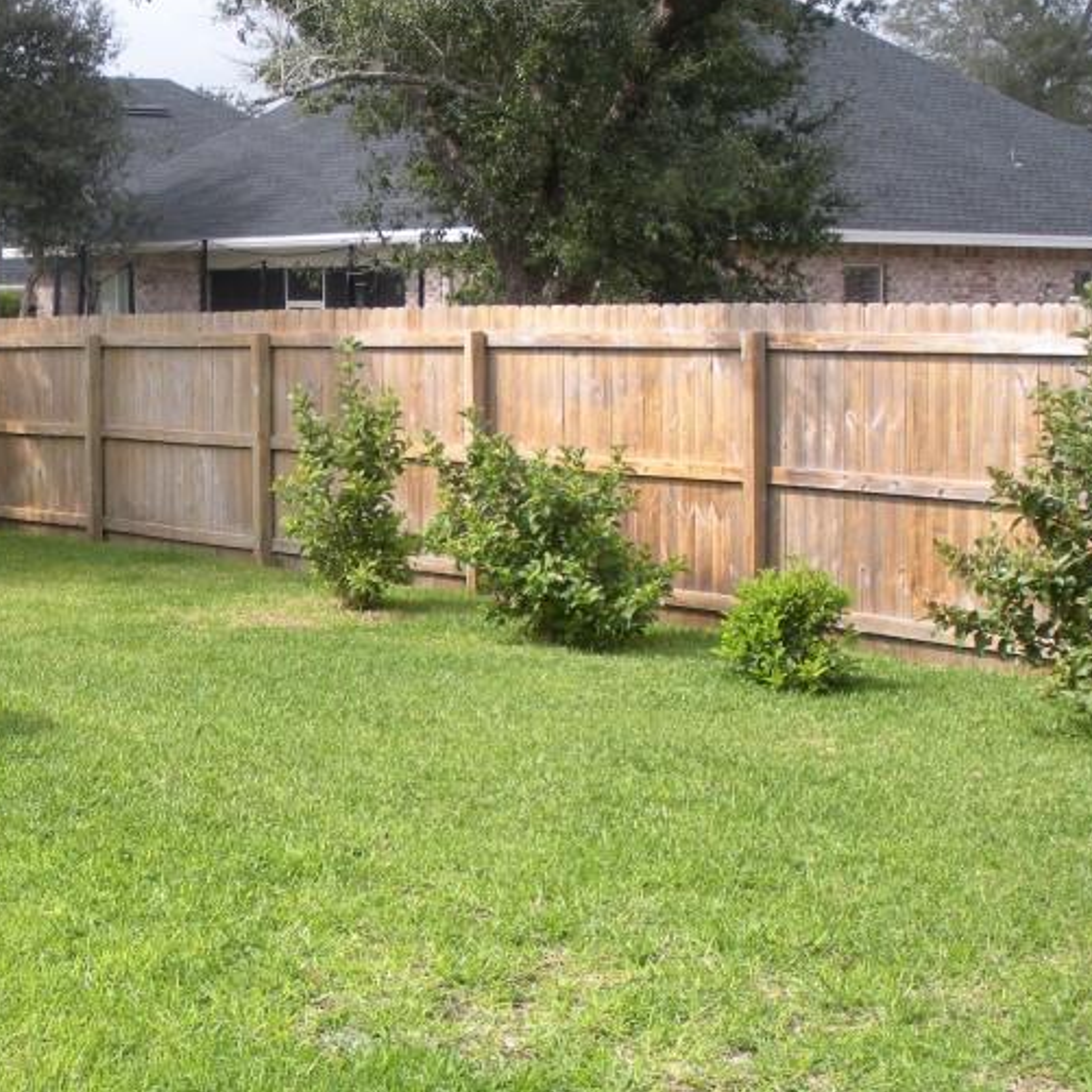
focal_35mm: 65
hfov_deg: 26.2
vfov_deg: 26.5
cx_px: 286
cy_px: 606
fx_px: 2320
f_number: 3.5
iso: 64
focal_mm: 6.3
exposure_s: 1/319
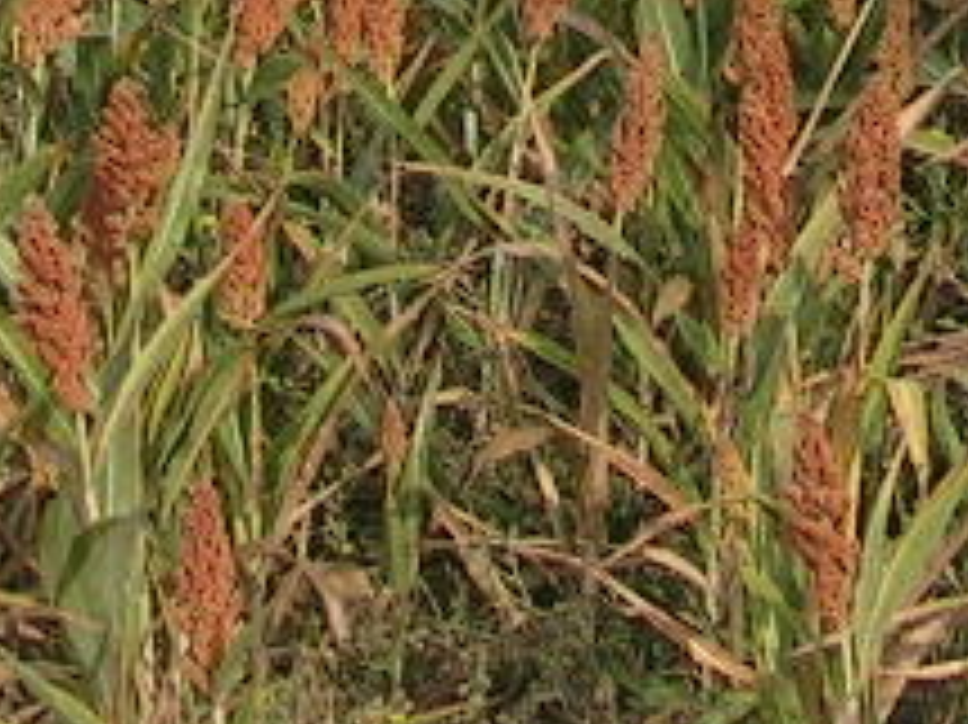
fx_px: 4667
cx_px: 900
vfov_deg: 8.3
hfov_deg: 11.7
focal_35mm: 167
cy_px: -832
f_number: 4.8
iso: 50
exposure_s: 1/208
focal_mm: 5.4
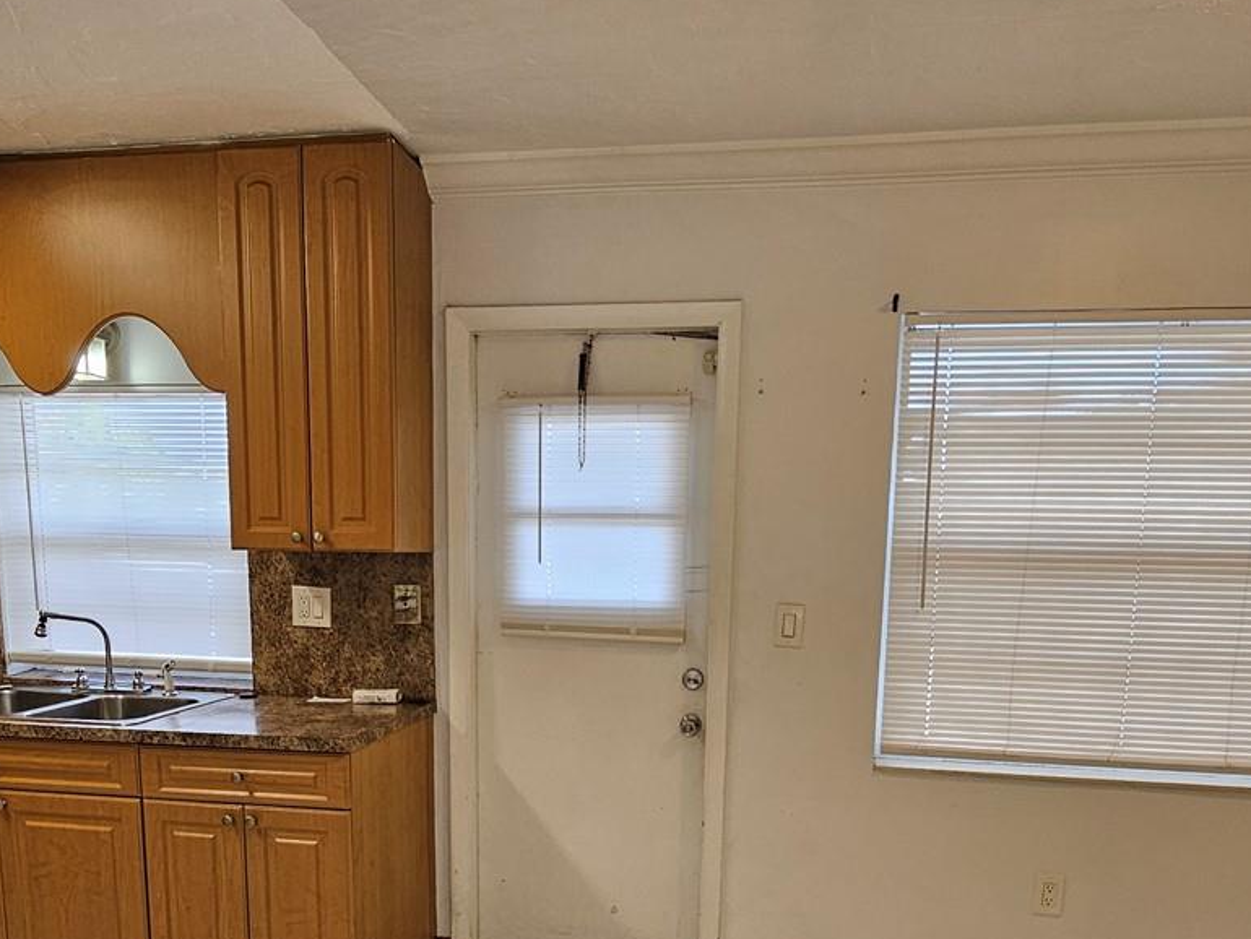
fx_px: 976
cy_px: 716
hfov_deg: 65.3
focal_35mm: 27
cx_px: 598
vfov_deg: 49.1
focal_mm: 2.2
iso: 64
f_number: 2.2
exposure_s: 1/60
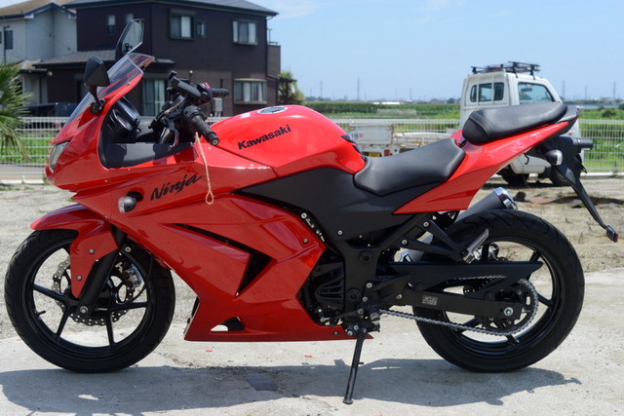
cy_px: 208
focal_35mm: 50
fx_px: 867
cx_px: 312
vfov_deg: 27.0
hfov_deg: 39.6
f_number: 8
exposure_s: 1/250
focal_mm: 50
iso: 100
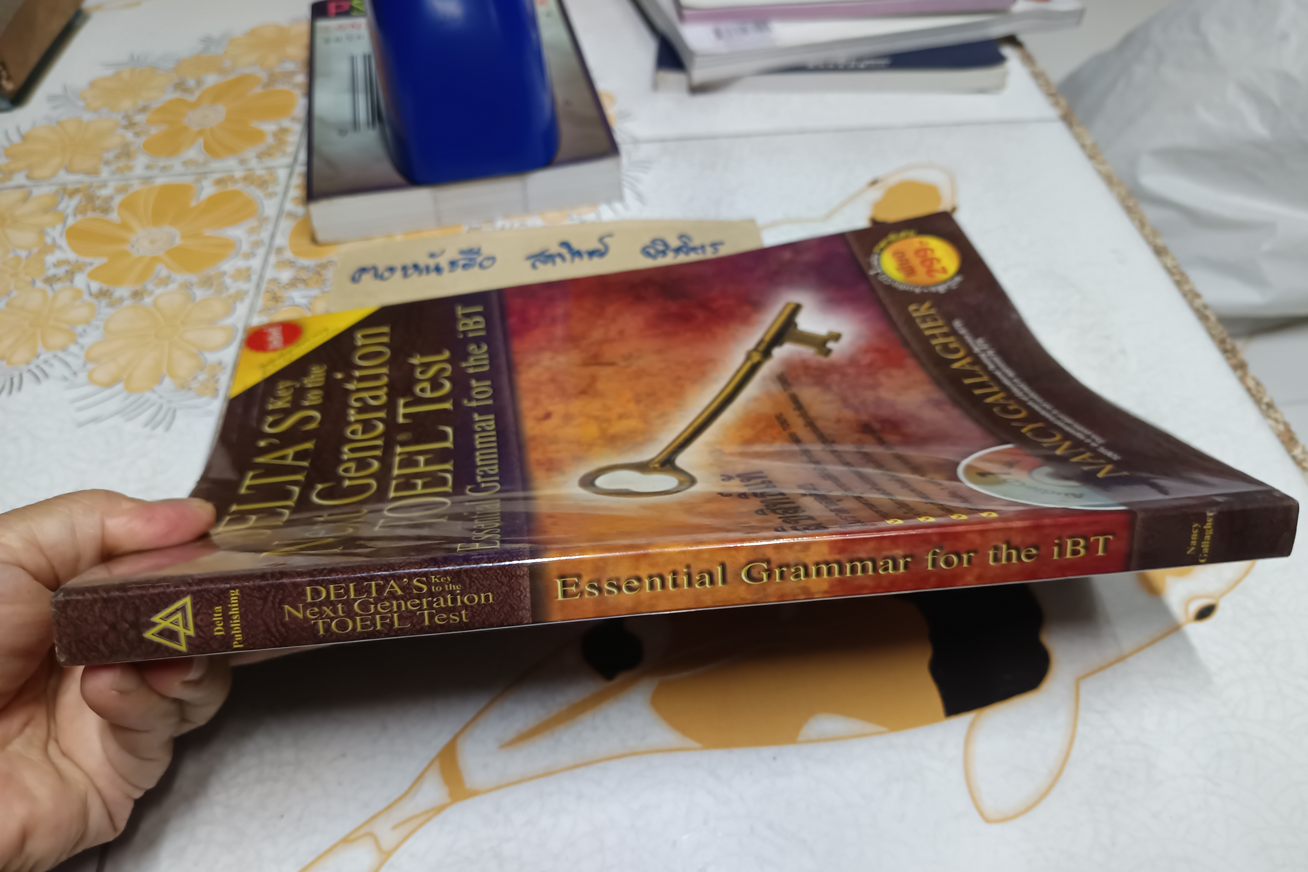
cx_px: 654
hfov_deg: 71.5
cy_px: 482
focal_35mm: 25
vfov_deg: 51.2
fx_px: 908
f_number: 1.7
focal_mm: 5.31
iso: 1029
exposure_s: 1/25
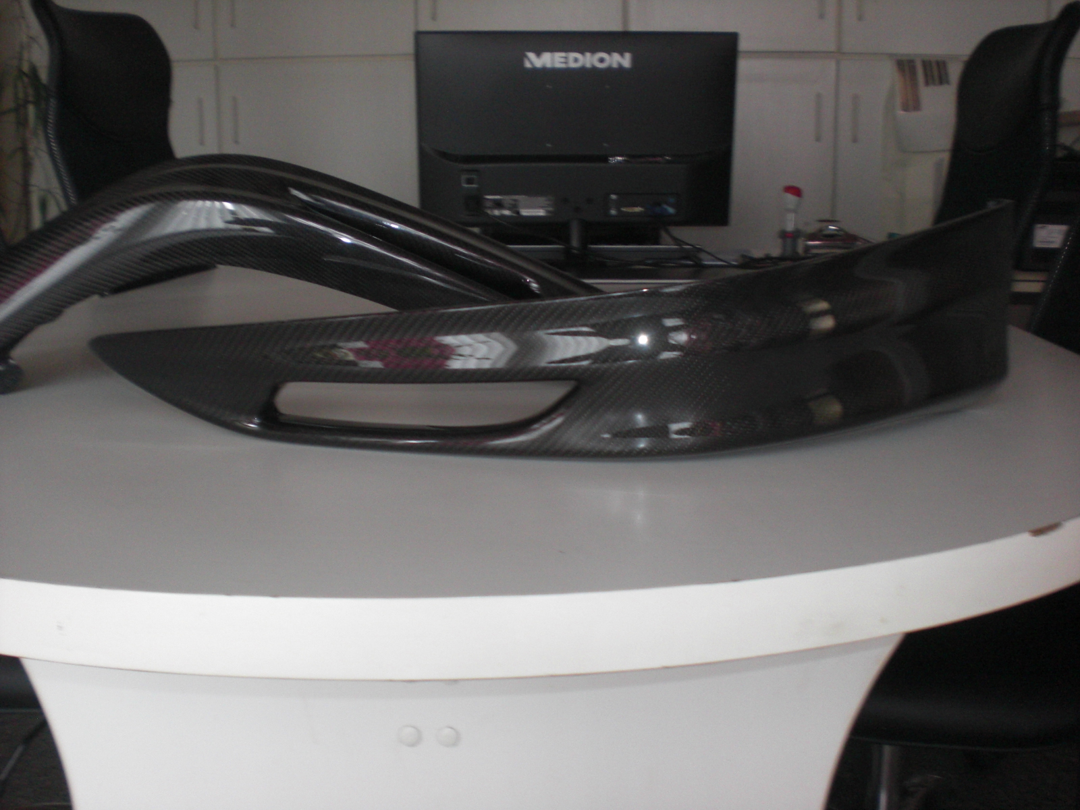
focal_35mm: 38
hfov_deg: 49.0
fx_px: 1186
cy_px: 405
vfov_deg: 37.7
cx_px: 540
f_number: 3.1
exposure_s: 1/30
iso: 200
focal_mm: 6.3
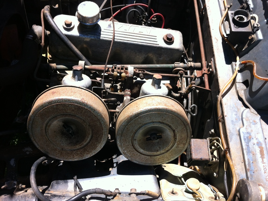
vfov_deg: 40.6
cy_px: 100
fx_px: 271
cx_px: 134
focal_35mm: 35
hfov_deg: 52.7
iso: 80
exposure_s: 1/559
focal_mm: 3.85
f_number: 2.8
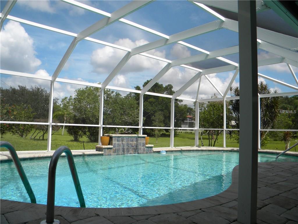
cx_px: 149
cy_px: 112
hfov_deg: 63.4
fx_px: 241
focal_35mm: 28
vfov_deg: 49.7
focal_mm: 5
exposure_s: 1/220
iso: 80
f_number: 7
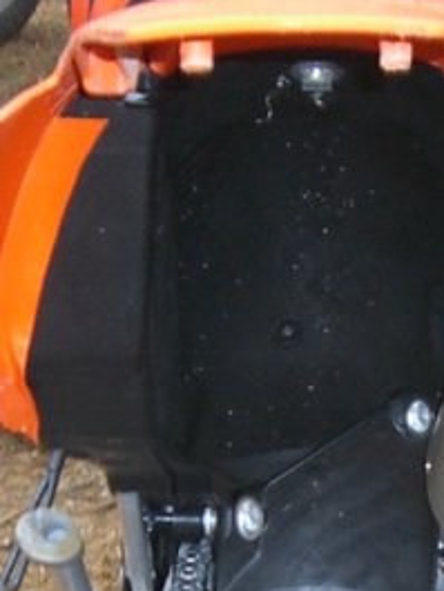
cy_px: 636
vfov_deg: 13.2
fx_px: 2512
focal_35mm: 147
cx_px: 357
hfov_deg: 10.1
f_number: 2.7
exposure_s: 1/60
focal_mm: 6.2
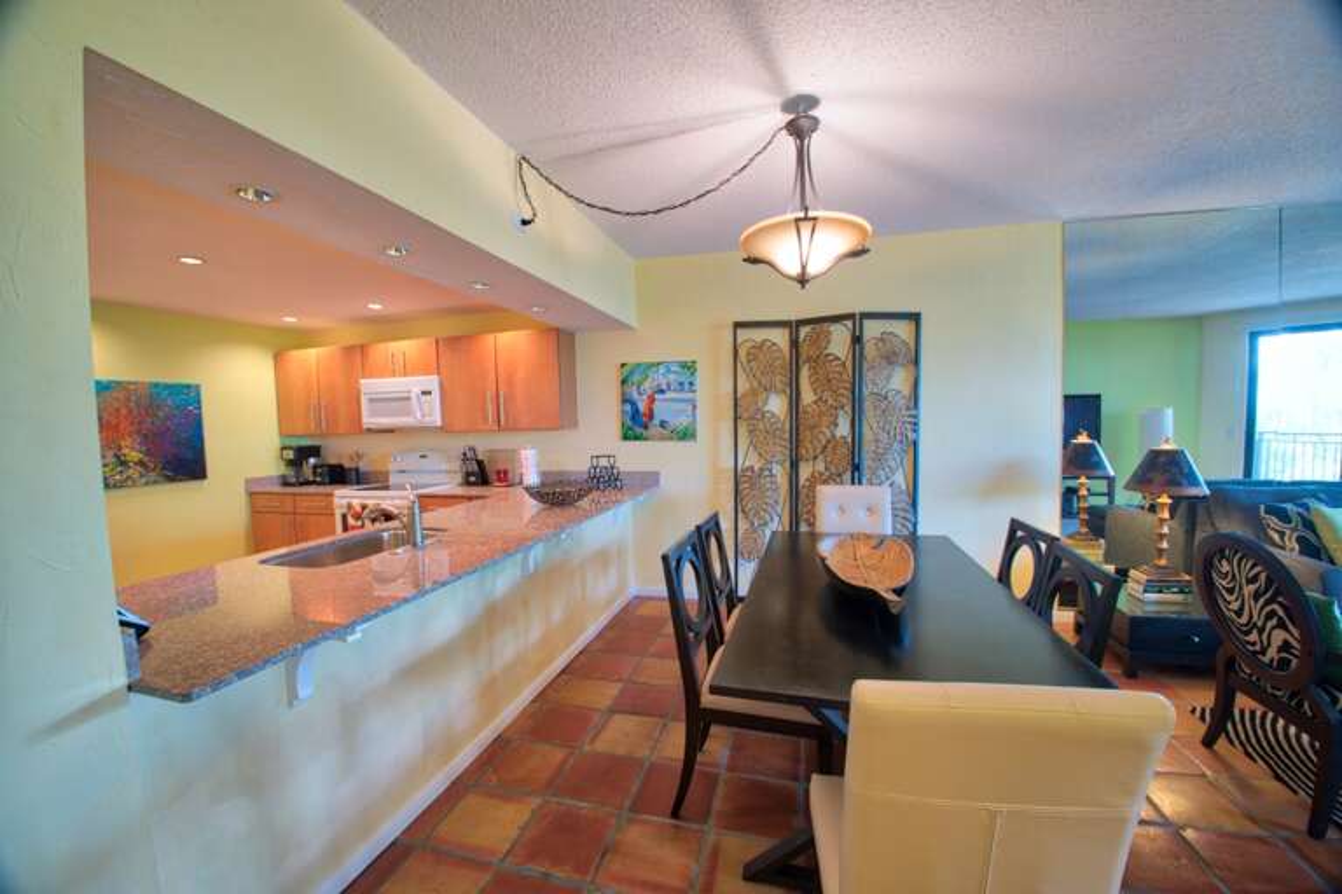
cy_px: 447
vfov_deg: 81.2
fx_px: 522
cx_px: 671
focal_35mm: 14
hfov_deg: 104.3
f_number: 10
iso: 400
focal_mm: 14
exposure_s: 1/2.5
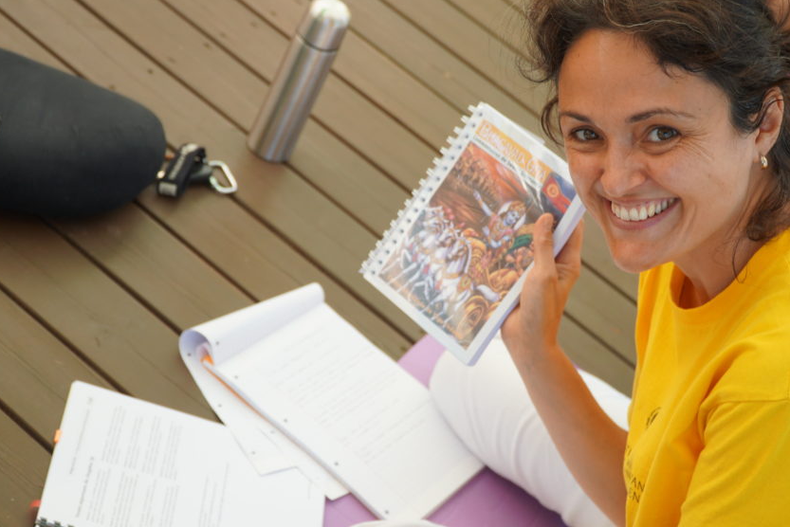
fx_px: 1295
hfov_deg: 33.9
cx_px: 413
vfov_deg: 23.0
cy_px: 259
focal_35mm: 59
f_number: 4
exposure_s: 1/160
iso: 250
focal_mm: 32
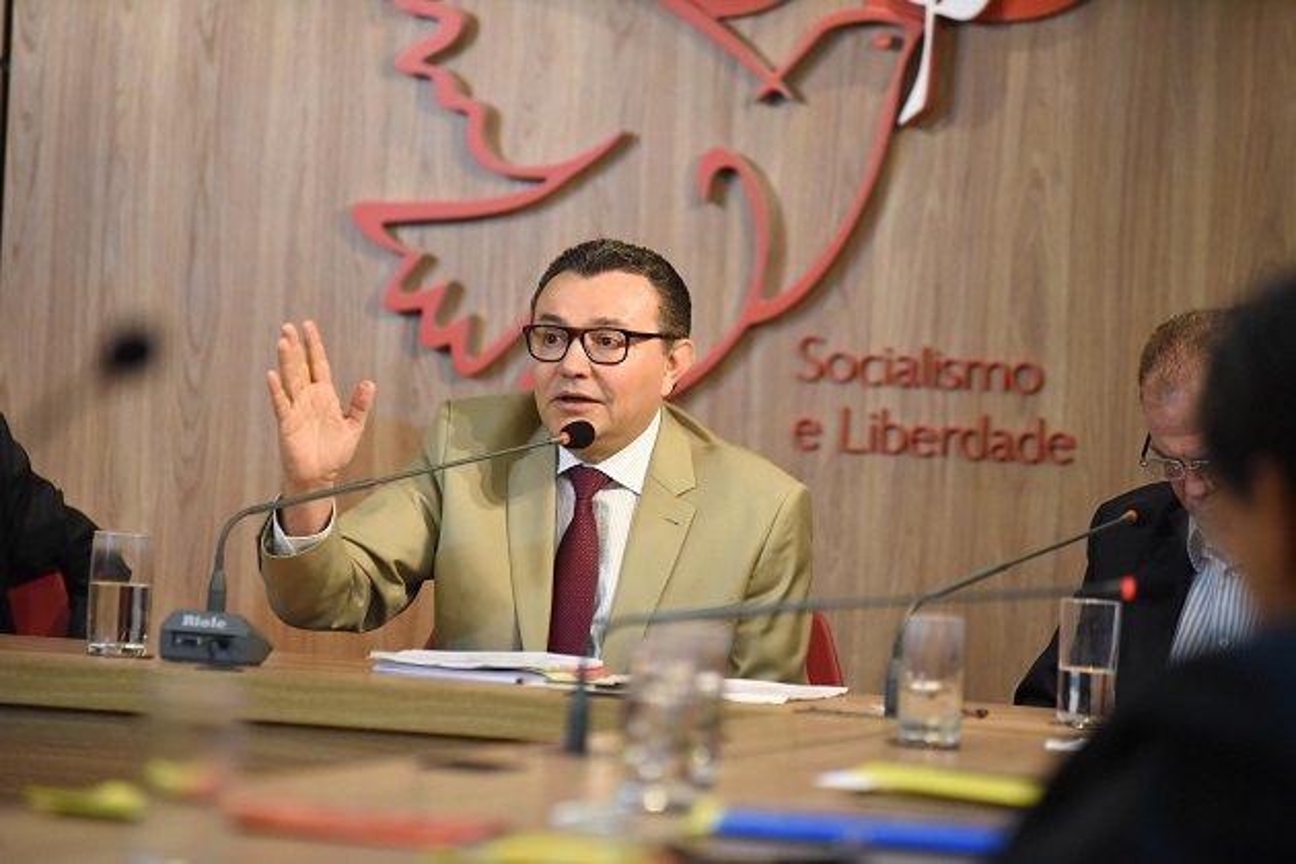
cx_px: 648
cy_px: 432
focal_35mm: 200
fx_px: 7199
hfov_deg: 10.3
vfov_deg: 6.9
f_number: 4
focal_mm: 200
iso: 2500
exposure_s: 1/320
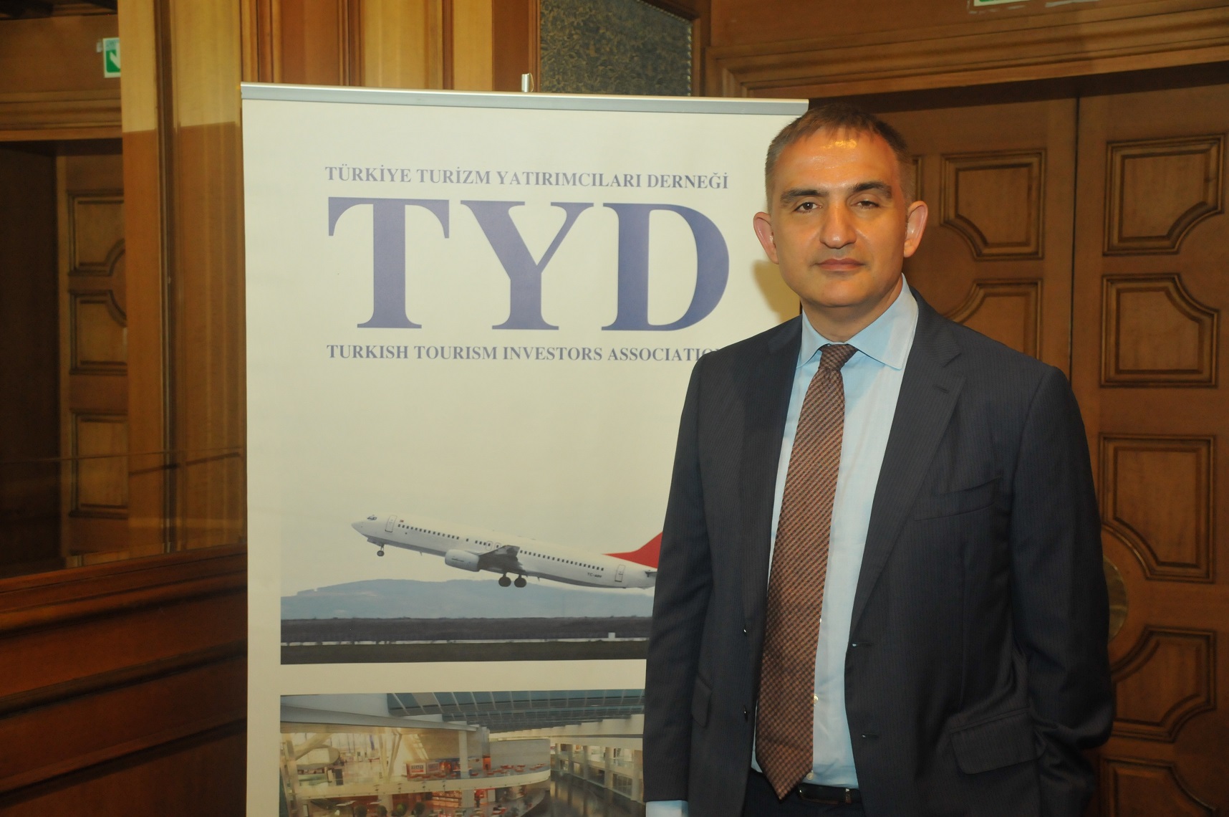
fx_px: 1790
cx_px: 614
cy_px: 408
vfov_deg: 25.7
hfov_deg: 37.9
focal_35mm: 52
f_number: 4.2
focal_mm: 35
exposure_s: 1/60
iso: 1250
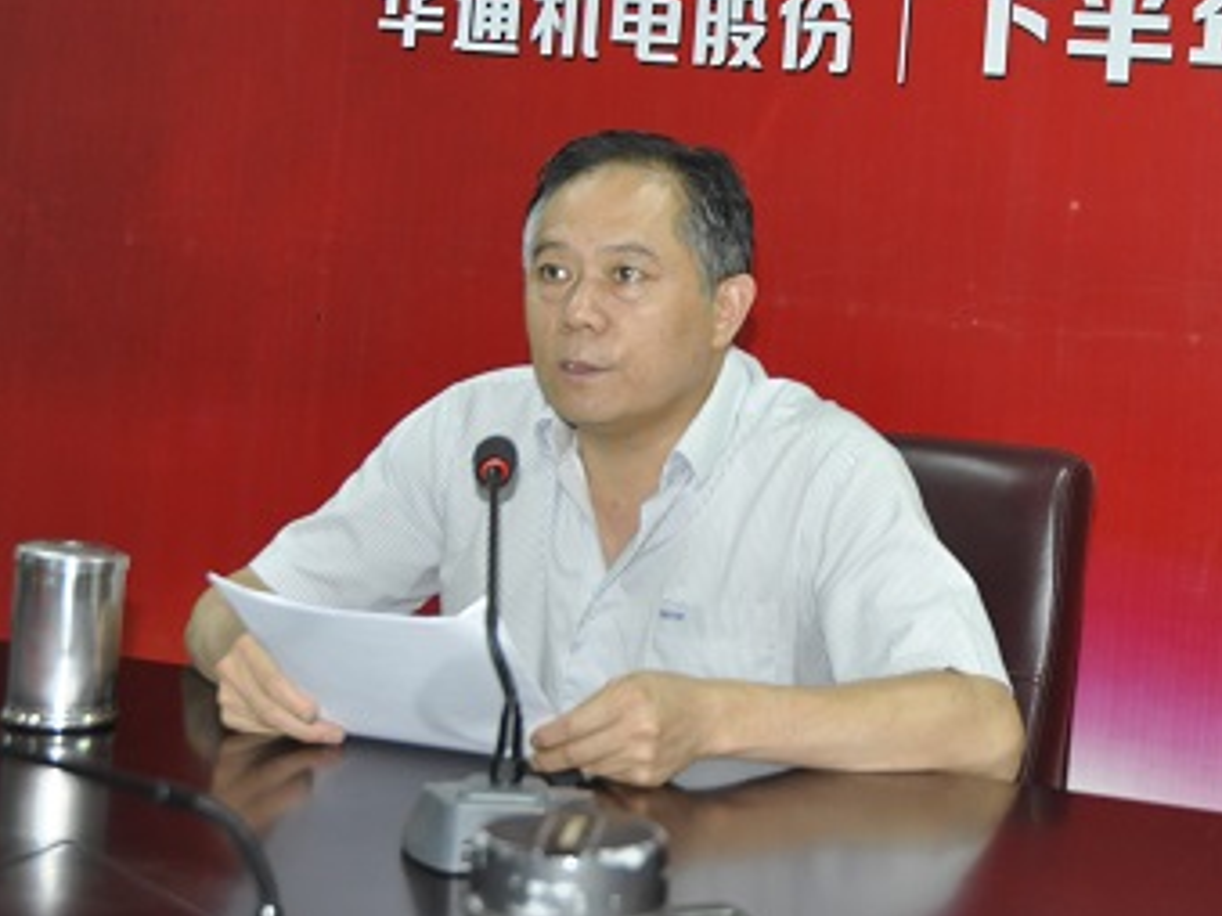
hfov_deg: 26.0
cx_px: 962
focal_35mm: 74
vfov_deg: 19.8
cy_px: 213
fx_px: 2606
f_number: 4
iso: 800
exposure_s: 1/60
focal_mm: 29
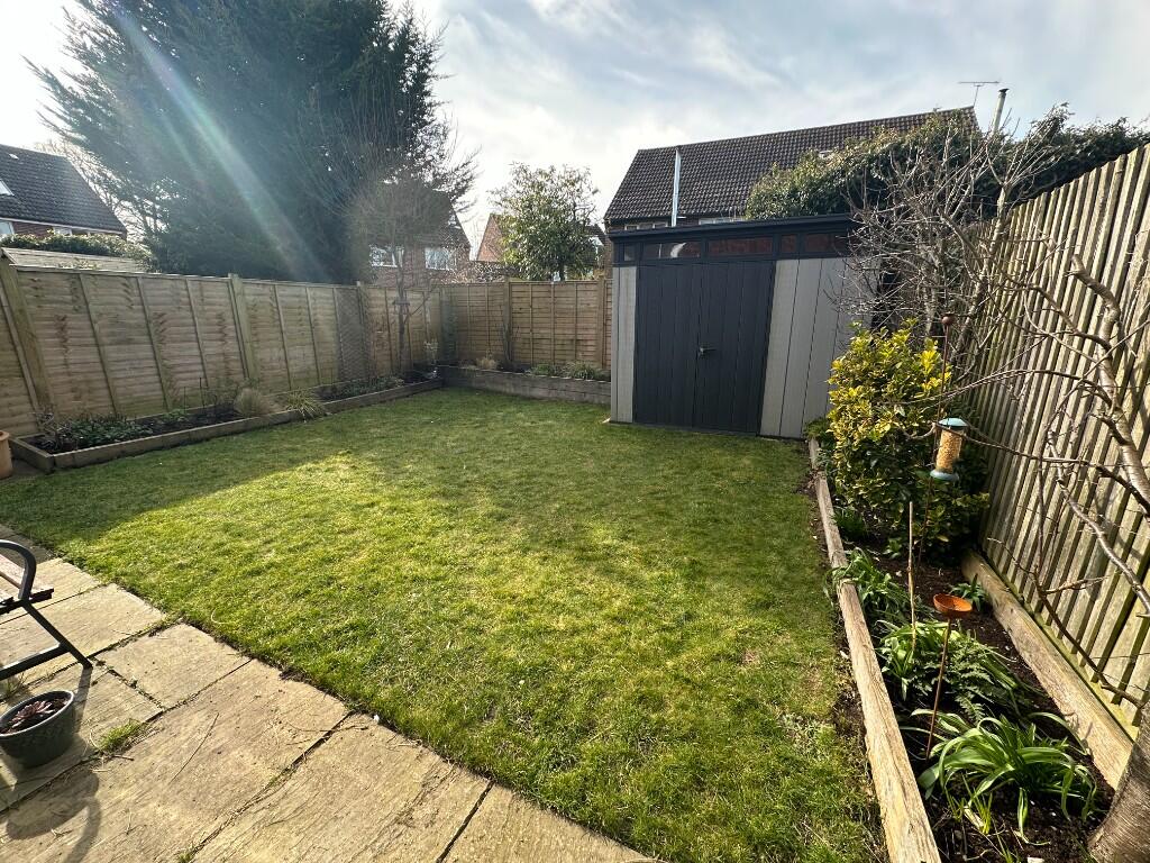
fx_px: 465
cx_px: 575
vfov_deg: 85.7
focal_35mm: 14
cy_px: 432
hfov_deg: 102.1
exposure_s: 1/336
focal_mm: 2.22
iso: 40
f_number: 2.2
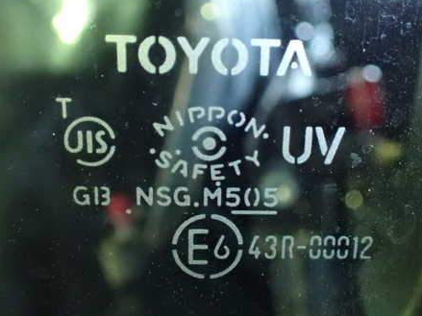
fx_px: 500
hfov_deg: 45.7
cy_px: 161
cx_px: 233
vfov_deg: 35.1
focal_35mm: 41
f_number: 2.3
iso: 1600
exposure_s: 1/20
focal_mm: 5.4
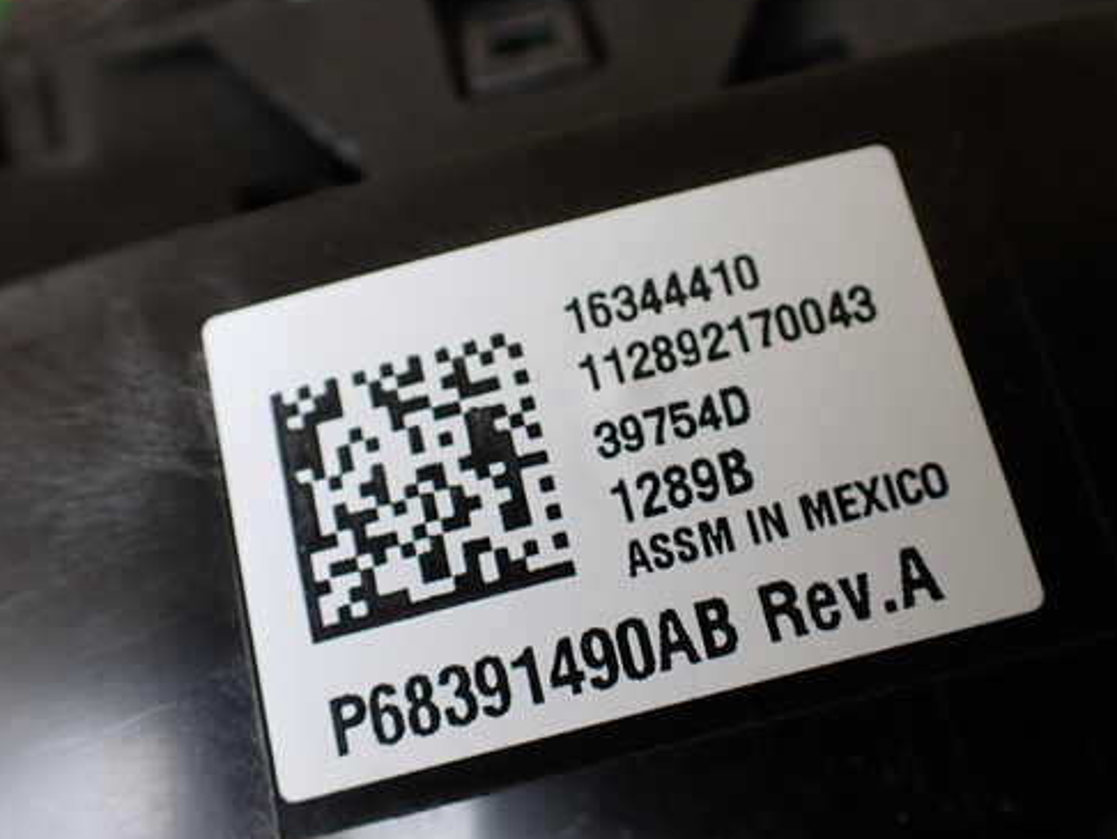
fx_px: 1195
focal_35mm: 37
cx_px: 609
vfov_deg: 38.7
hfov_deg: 50.1
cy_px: 391
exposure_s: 1/125
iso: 160
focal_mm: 5.4
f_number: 2.3
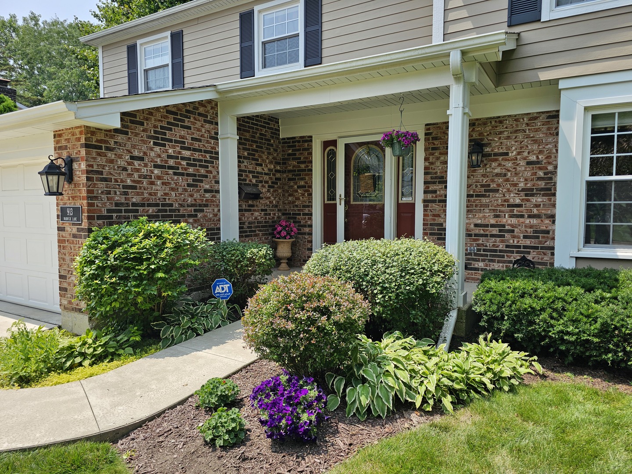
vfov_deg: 58.9
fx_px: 420
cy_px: 237
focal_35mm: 23
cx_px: 316
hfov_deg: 73.9
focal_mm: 6.3
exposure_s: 1/388
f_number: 1.7
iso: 10
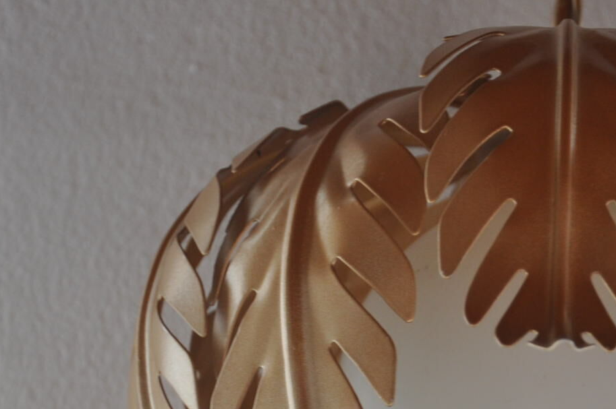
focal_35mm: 169
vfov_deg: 8.0
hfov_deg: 12.1
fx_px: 2889
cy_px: 452
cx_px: 522
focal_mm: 48
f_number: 4.8
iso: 400
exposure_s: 1/60
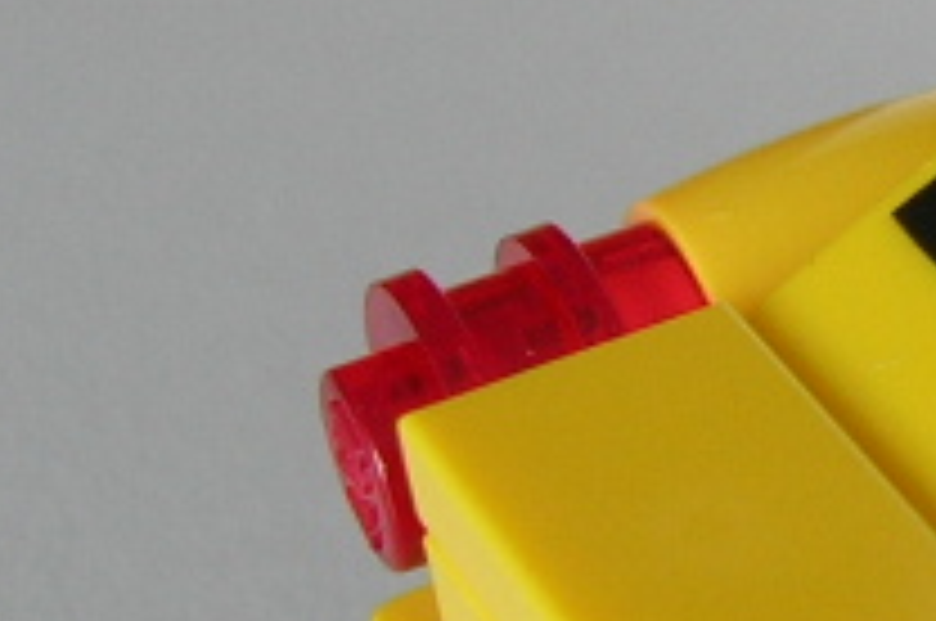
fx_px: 5062
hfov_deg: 9.6
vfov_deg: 7.0
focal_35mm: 195
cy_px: 360
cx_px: 2102
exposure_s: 1/12.7
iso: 64
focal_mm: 7.8
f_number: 2.8
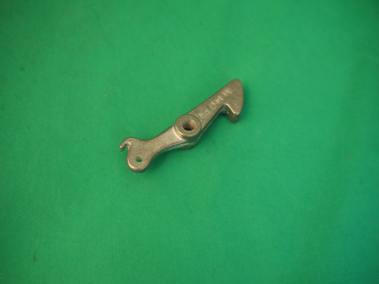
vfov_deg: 44.2
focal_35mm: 32
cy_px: 142
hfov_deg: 56.8
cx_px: 190
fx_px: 350
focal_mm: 16
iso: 400
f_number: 3.8
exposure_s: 1/50
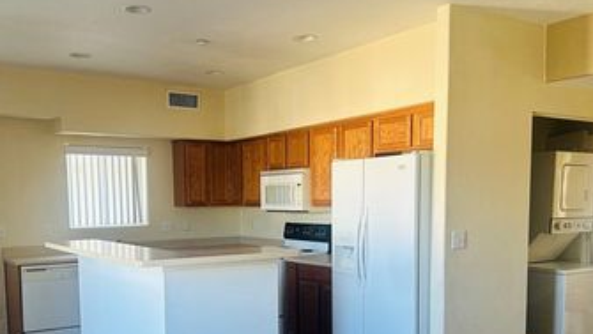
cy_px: 250
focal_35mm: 39
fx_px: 614
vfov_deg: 30.0
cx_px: 271
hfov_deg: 51.5
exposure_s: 1/121
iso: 200
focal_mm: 6.86
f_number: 1.78
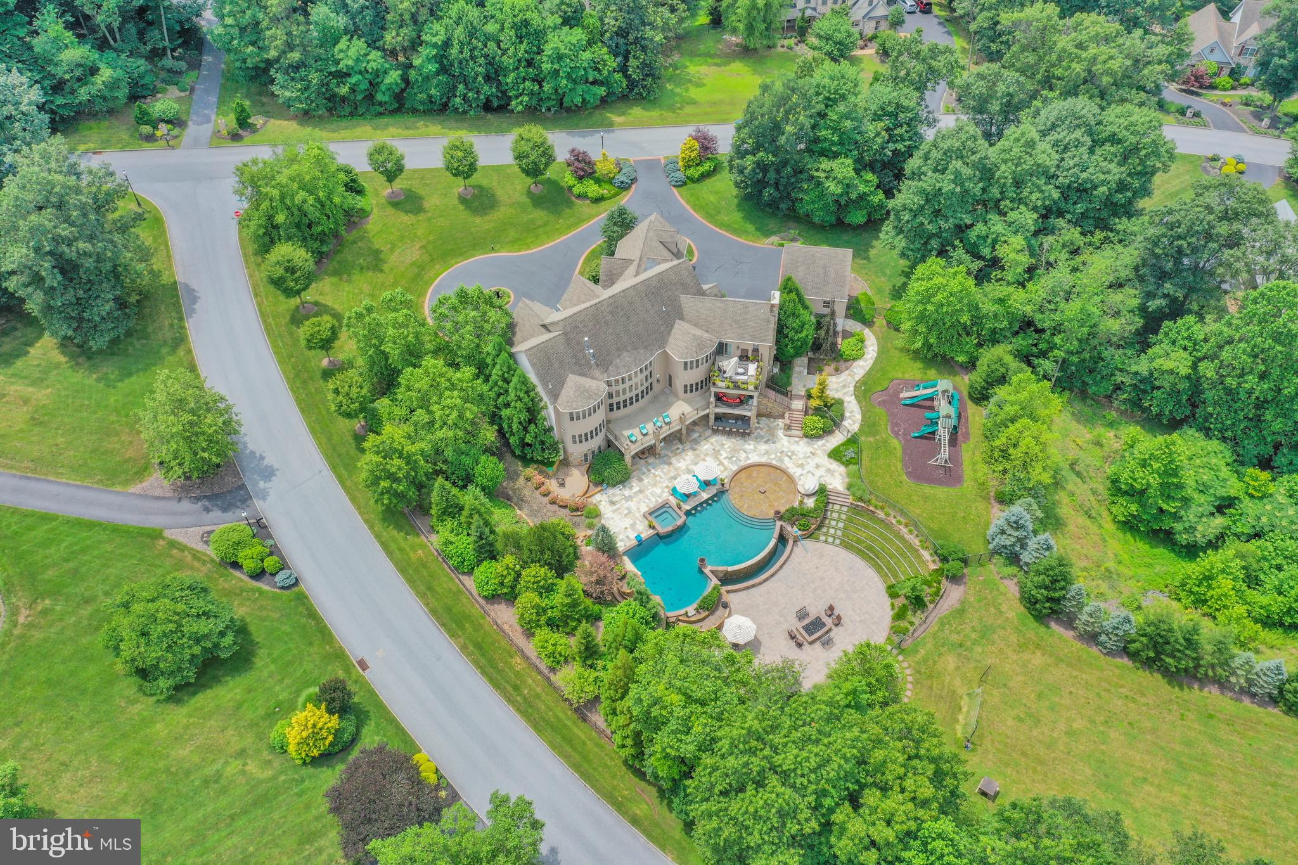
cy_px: 432
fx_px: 1009
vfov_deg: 46.4
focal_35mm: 28
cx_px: 649
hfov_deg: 65.5
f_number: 8
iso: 100
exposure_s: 1/40
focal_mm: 10.26
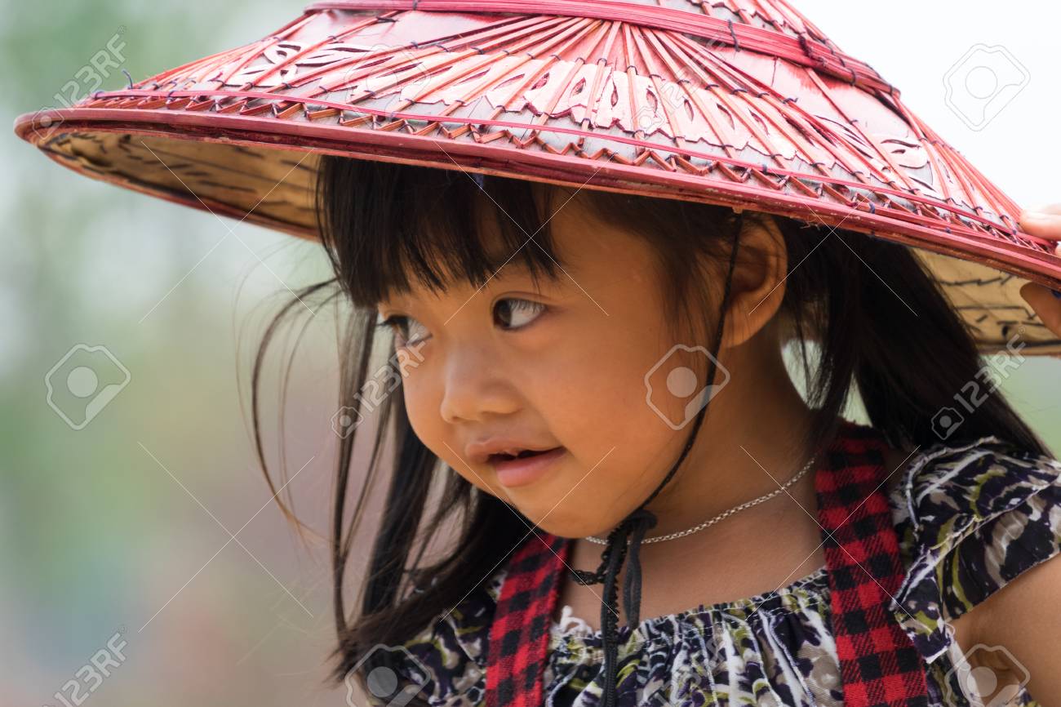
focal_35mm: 517
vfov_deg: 2.7
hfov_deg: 4.0
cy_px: 354
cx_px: 530
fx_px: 15232
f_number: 4.5
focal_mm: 189.74
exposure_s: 1/200
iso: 100
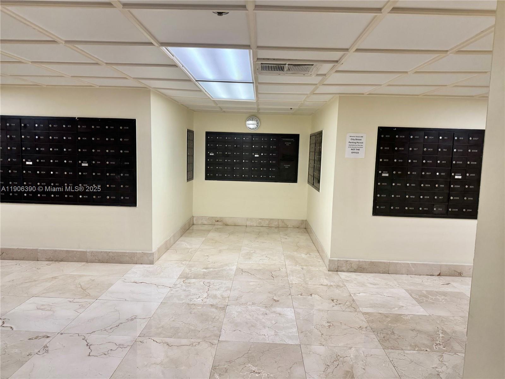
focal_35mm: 24
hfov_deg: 71.6
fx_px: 350
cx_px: 252
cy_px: 190
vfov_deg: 56.8
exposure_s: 1/120
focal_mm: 6.76
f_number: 1.78
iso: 100
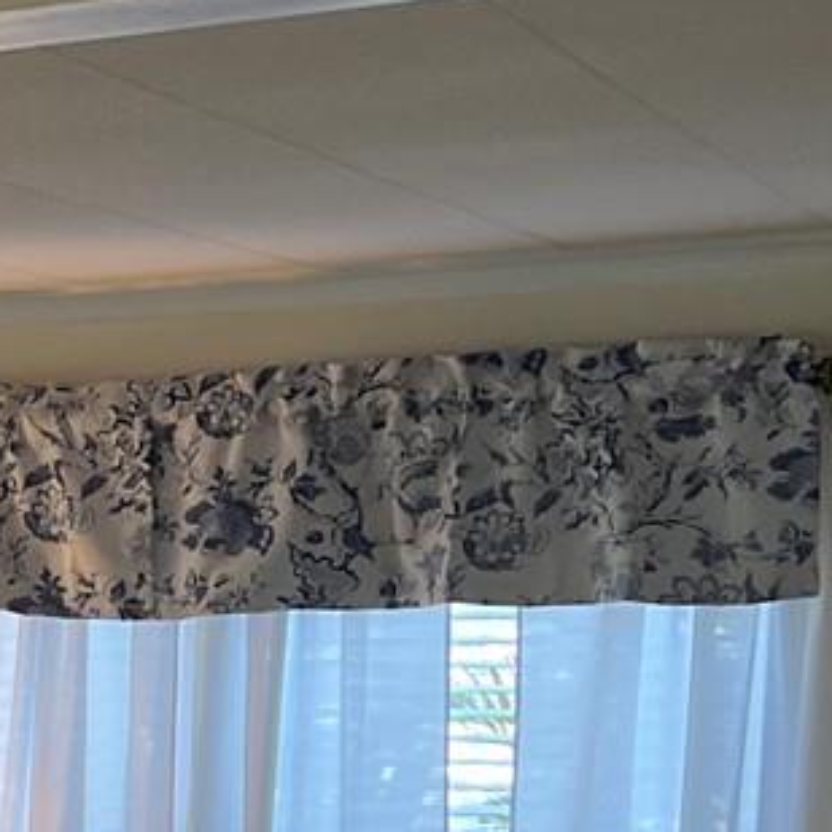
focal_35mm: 119
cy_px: 1090
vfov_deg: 14.1
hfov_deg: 12.2
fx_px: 3236
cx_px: -1064
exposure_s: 1/120
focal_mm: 5.1
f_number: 1.6
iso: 125
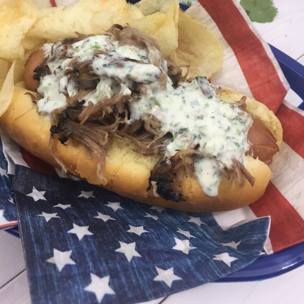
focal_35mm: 35
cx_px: 153
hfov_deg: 47.2
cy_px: 109
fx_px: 348
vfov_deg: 46.7
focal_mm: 4.15
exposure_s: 1/30
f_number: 2.2
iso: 80
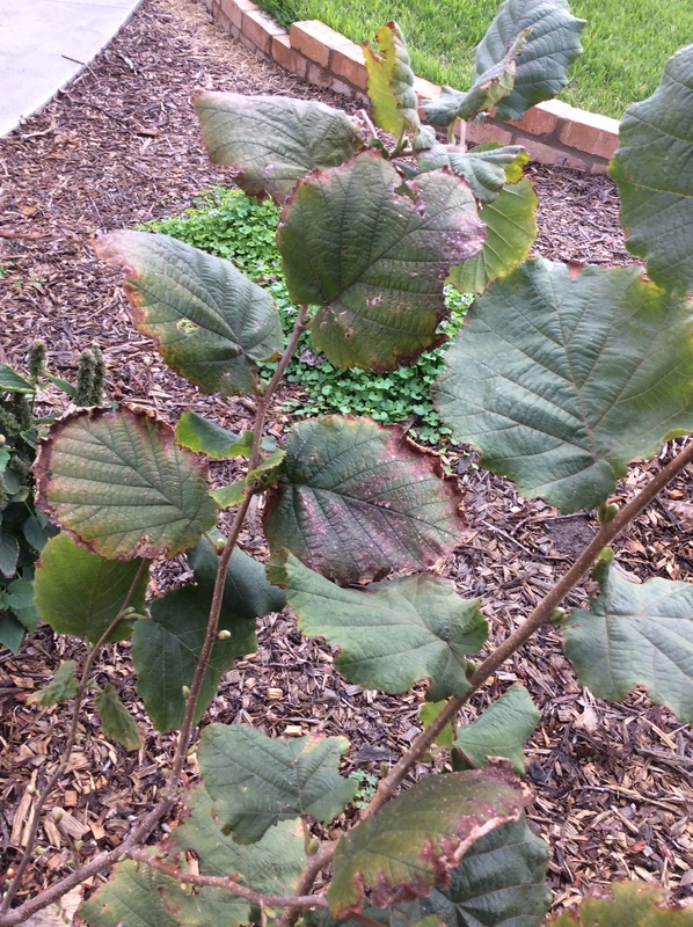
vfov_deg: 56.9
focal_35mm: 32
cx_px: 346
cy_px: 464
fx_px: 856
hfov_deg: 44.1
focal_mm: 3.3
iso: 40
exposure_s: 1/100
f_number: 2.4
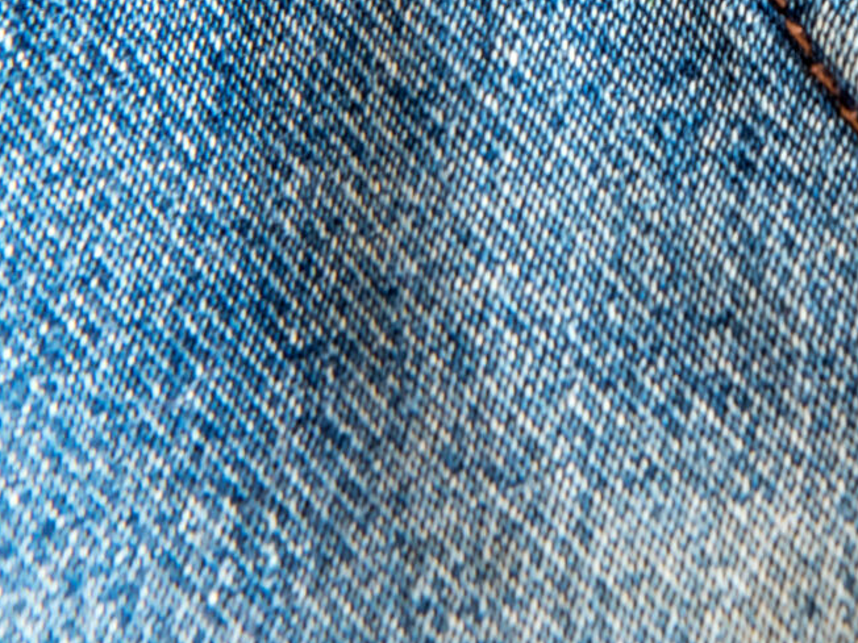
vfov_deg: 6.7
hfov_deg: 9.0
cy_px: -248
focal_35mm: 219
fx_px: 5428
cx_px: 928
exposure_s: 1/15
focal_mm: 58
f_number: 9
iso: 200
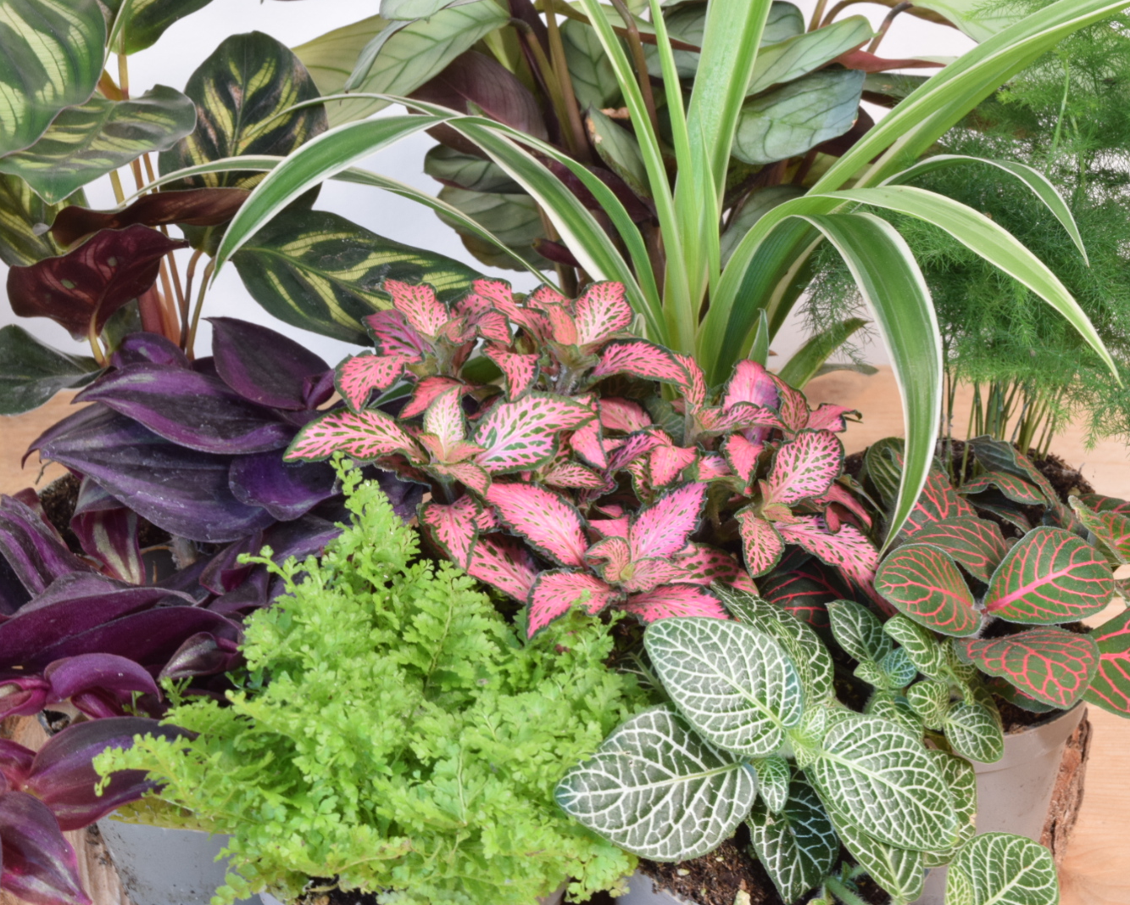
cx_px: 496
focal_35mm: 65
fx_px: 2174
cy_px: 455
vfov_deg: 23.5
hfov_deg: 29.1
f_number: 25
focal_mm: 38
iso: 640
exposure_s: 1/2.5
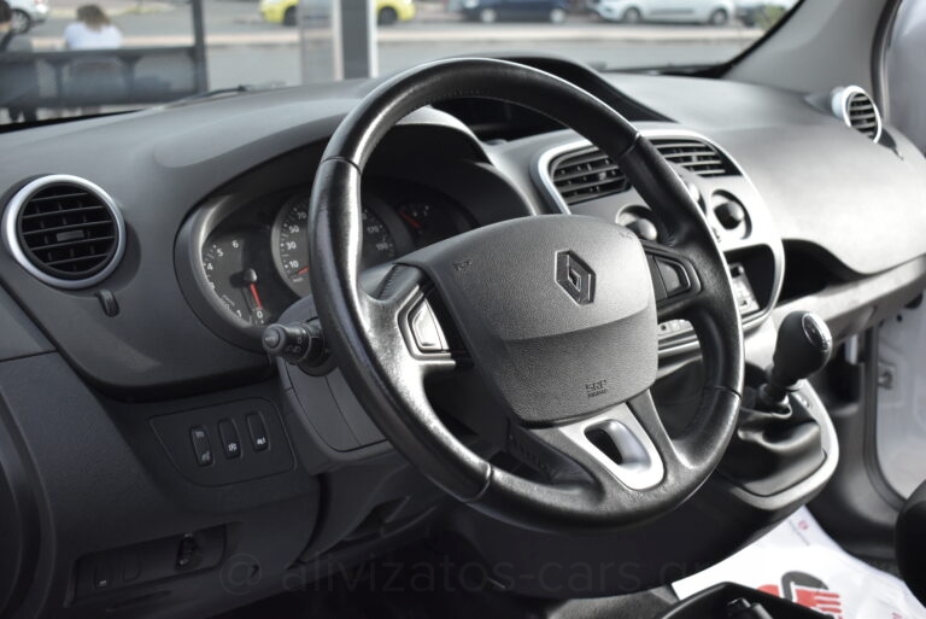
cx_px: 463
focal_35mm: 40
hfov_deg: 47.9
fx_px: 1042
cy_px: 310
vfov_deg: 33.1
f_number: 4
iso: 1600
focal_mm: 27
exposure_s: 1/1600
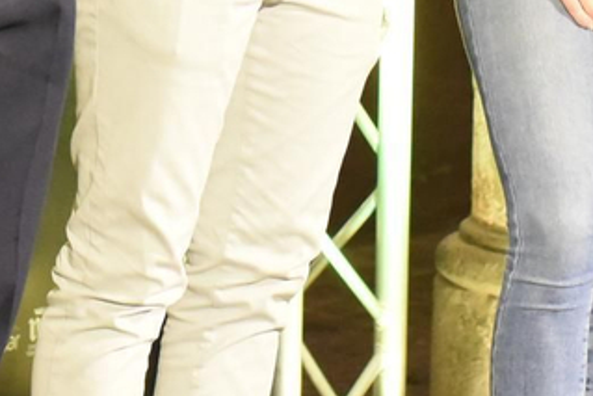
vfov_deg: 5.3
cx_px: -71
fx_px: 4136
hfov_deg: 8.1
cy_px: -530
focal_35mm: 251
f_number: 3.5
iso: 7200
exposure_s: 1/250
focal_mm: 50
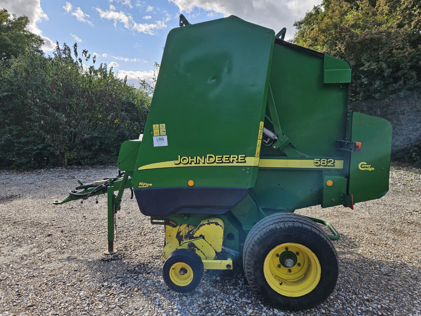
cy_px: 158
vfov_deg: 58.9
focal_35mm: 23
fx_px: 280
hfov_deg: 73.9
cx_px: 210
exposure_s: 1/535
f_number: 1.8
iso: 25
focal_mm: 5.4
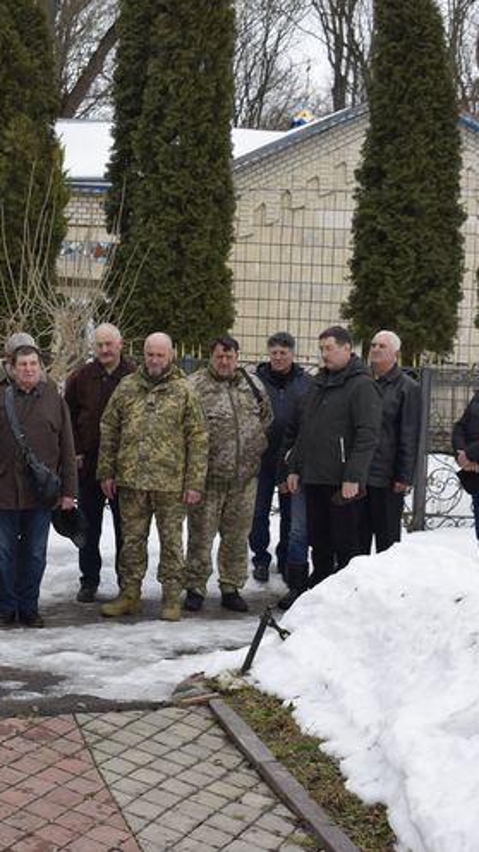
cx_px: 26
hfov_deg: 15.7
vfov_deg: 27.9
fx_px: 1716
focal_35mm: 76
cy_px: 424
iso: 100
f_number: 7.1
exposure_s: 1/200
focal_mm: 32
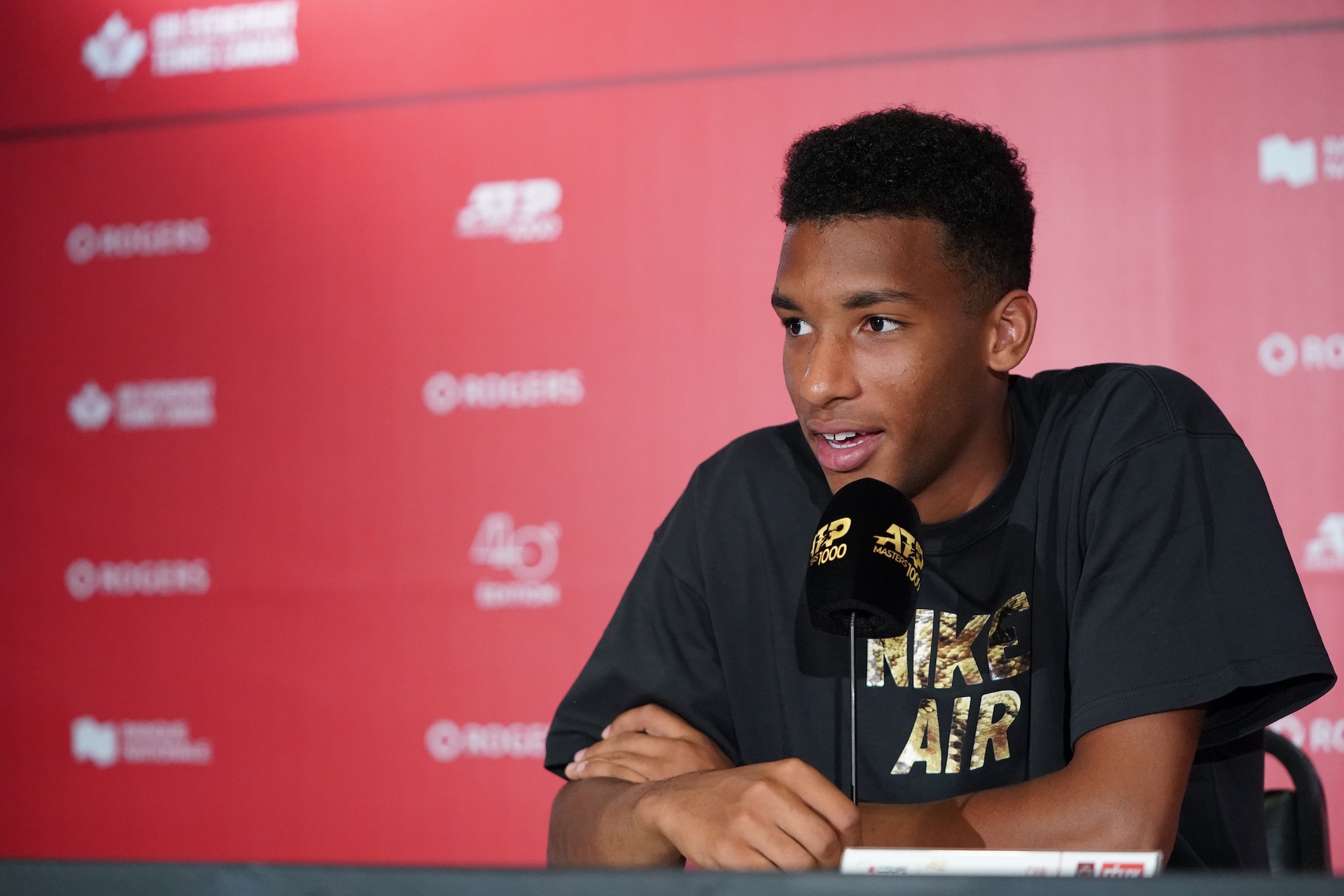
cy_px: 448
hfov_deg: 23.6
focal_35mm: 86
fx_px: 3210
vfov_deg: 15.9
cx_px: 672
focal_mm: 86
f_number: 2.8
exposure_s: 1/640
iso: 6400
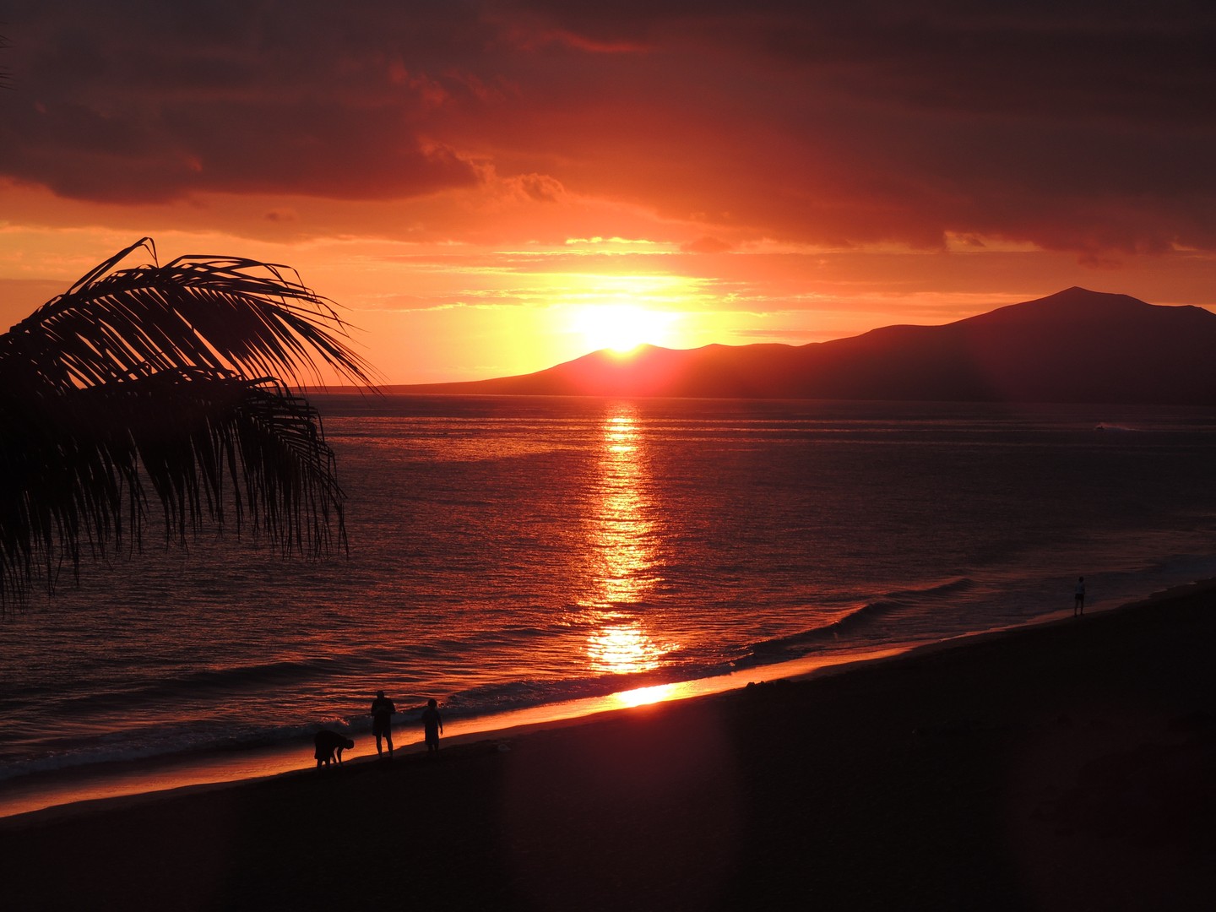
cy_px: 456
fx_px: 2635
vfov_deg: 19.6
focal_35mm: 75
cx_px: 608
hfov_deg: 26.0
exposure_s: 1/320
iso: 100
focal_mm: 13.3
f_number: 3.9
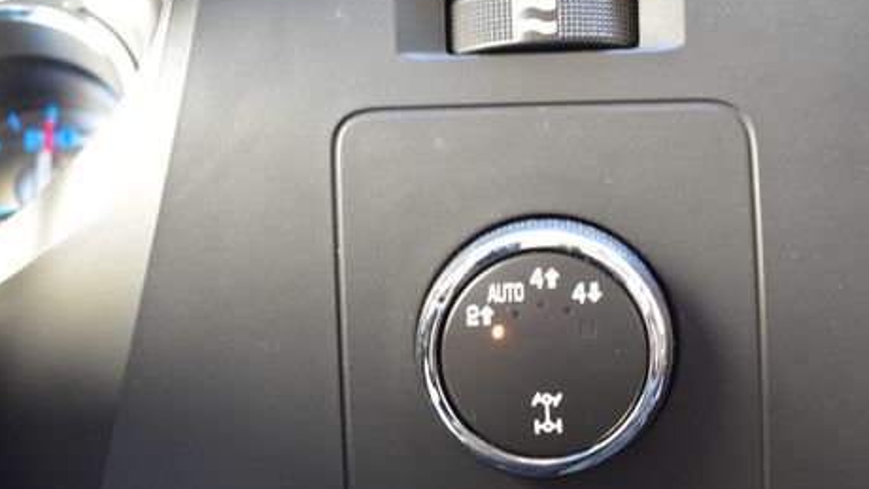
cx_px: 567
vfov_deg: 17.7
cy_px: 374
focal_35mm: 68
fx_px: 1561
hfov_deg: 30.9
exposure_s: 1/15
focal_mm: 31
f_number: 6.3
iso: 1250
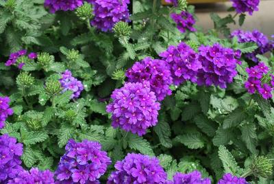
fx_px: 366
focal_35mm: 48
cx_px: 137
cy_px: 92
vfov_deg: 28.2
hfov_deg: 41.1
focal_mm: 32
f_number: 7.1
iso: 200
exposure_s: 1/60
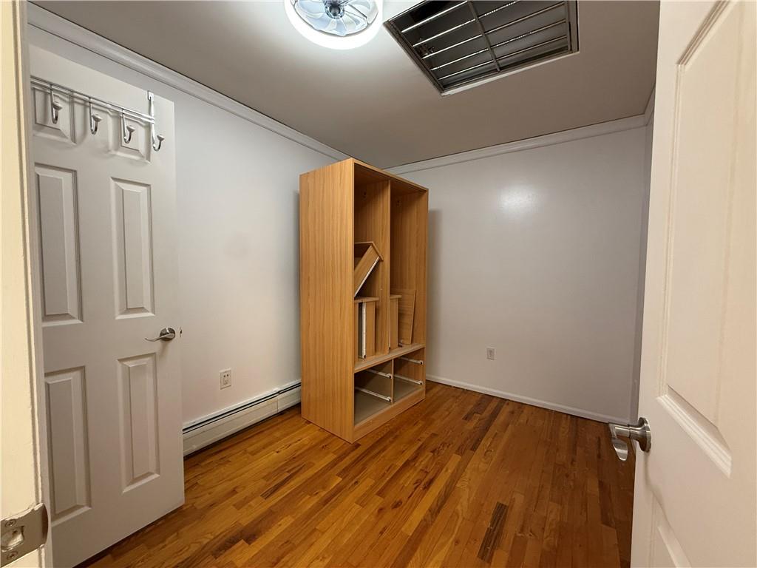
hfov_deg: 102.1
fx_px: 306
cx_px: 378
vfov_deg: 85.7
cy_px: 284
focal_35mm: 14
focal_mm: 2.22
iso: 320
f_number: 2.2
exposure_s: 1/60
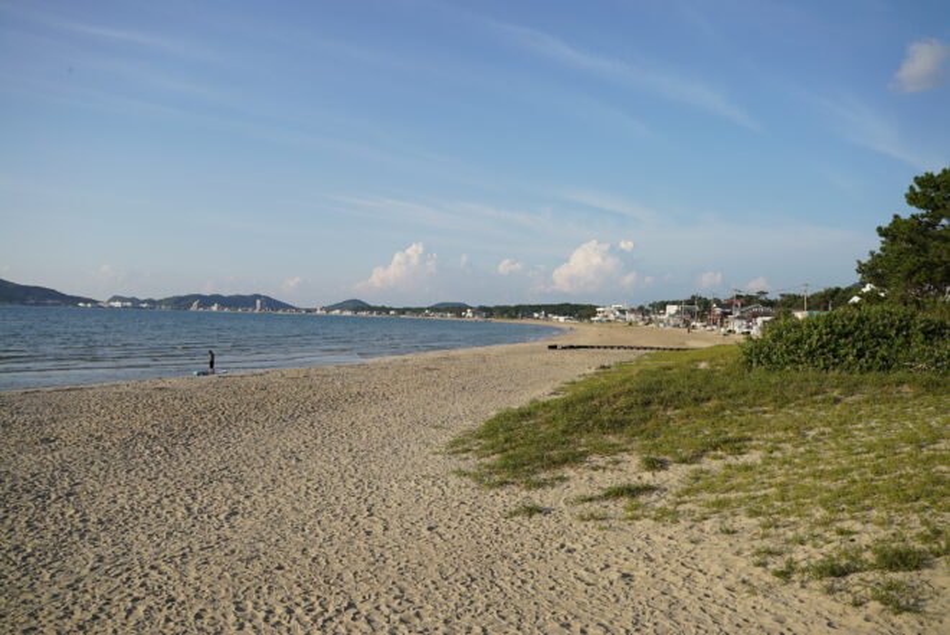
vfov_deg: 44.5
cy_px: 318
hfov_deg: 62.9
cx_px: 475
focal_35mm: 29
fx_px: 776
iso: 100
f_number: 11
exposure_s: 1/160
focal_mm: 29.4
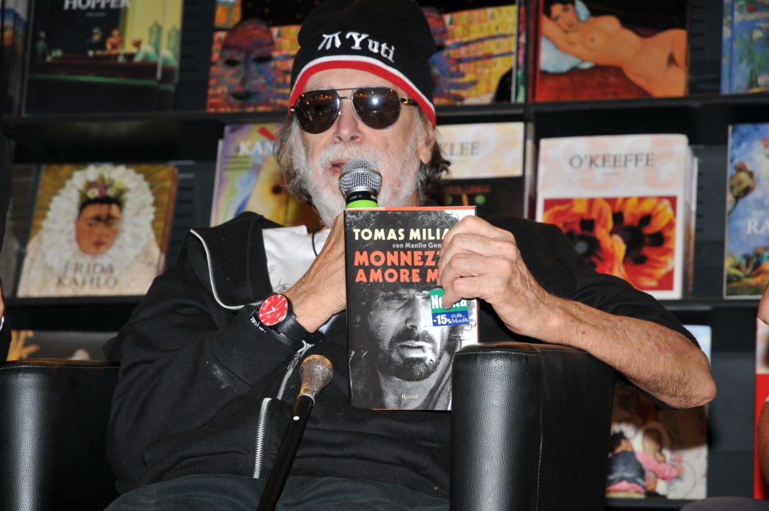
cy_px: 256
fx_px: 2720
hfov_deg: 16.1
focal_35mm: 128
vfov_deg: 10.7
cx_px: 384
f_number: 5.6
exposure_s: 1/60
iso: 200
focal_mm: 85
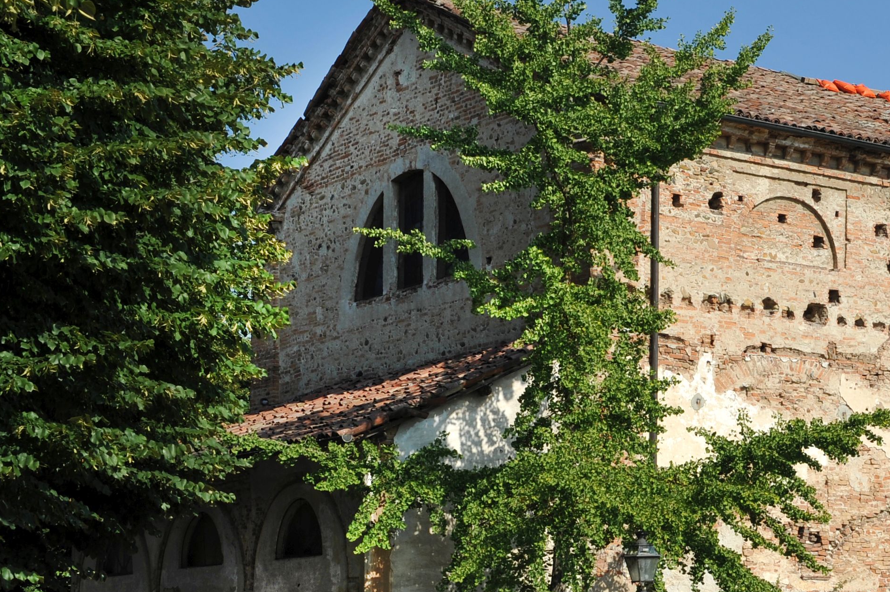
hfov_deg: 22.0
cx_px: 833
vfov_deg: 15.1
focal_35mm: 90
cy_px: 479
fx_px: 2224
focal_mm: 40
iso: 200
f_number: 10
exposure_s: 1/400
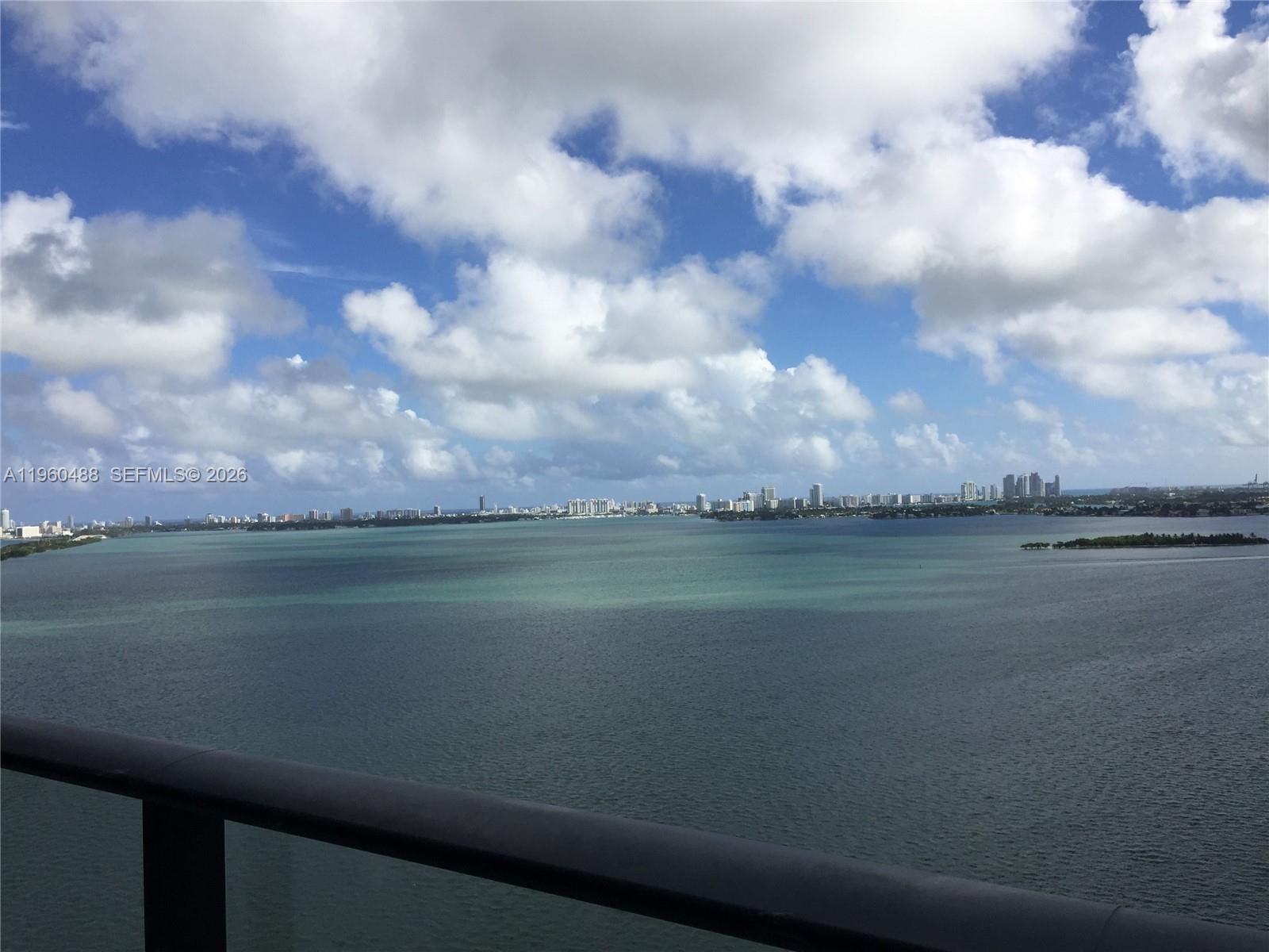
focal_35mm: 29
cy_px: 476
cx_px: 634
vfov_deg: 48.2
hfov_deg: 61.7
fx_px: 1063
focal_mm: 4.15
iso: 32
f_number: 2.2
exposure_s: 1/3300
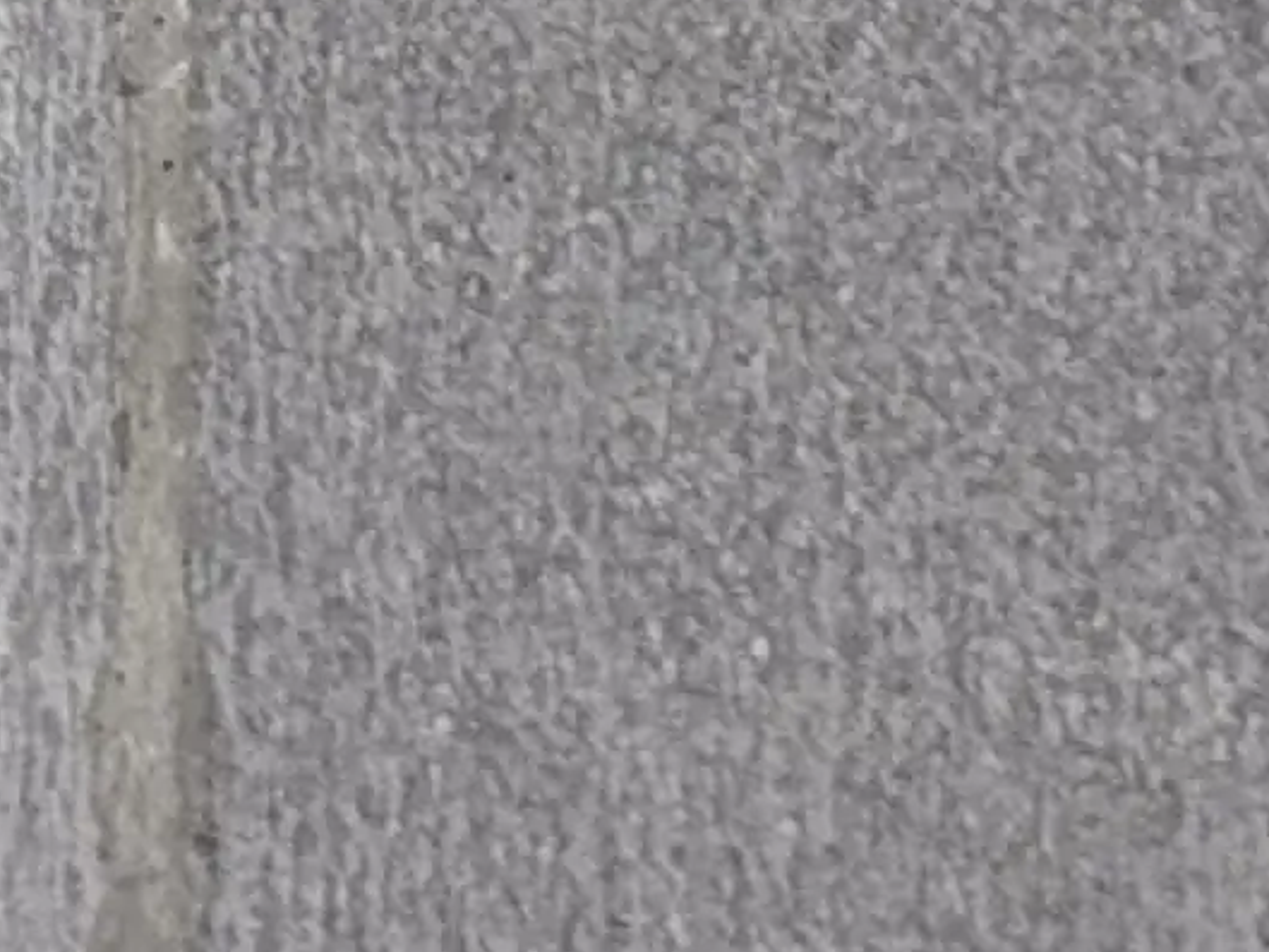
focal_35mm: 183
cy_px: -1446
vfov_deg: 7.5
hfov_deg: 10.7
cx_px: 0
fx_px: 6710
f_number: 1.78
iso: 50
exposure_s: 1/4
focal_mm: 6.76
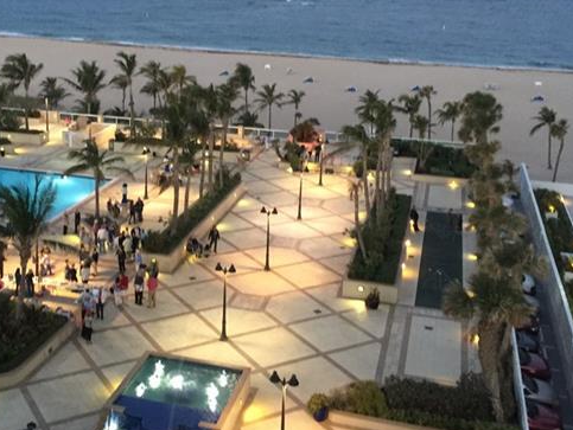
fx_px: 795
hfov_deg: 39.2
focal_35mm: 48
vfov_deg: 30.0
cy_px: 137
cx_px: 198
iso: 125
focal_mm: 4.15
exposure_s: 1/10
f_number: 2.2
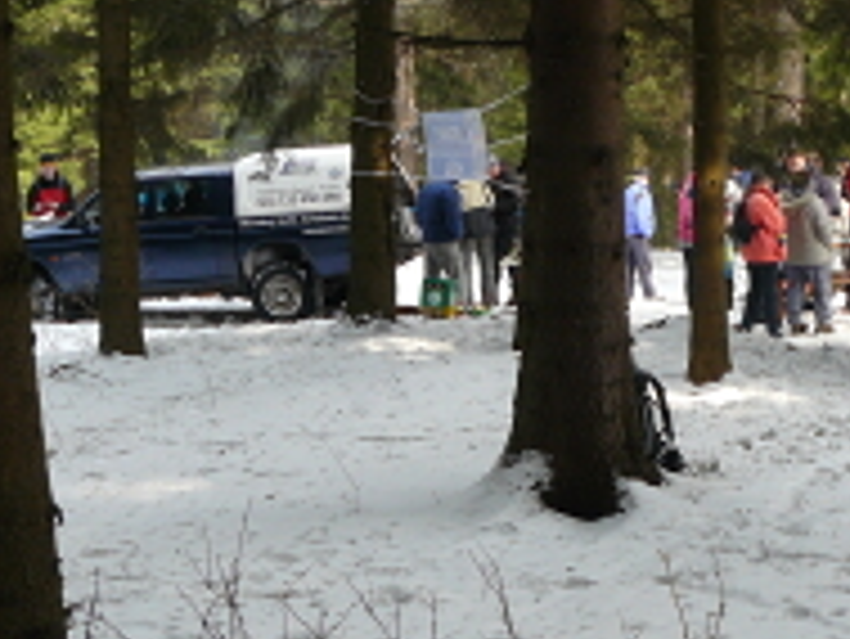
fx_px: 1990
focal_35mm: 81
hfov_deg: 23.7
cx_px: 708
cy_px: 272
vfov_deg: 18.2
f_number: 4
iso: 100
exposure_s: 1/125
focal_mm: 6
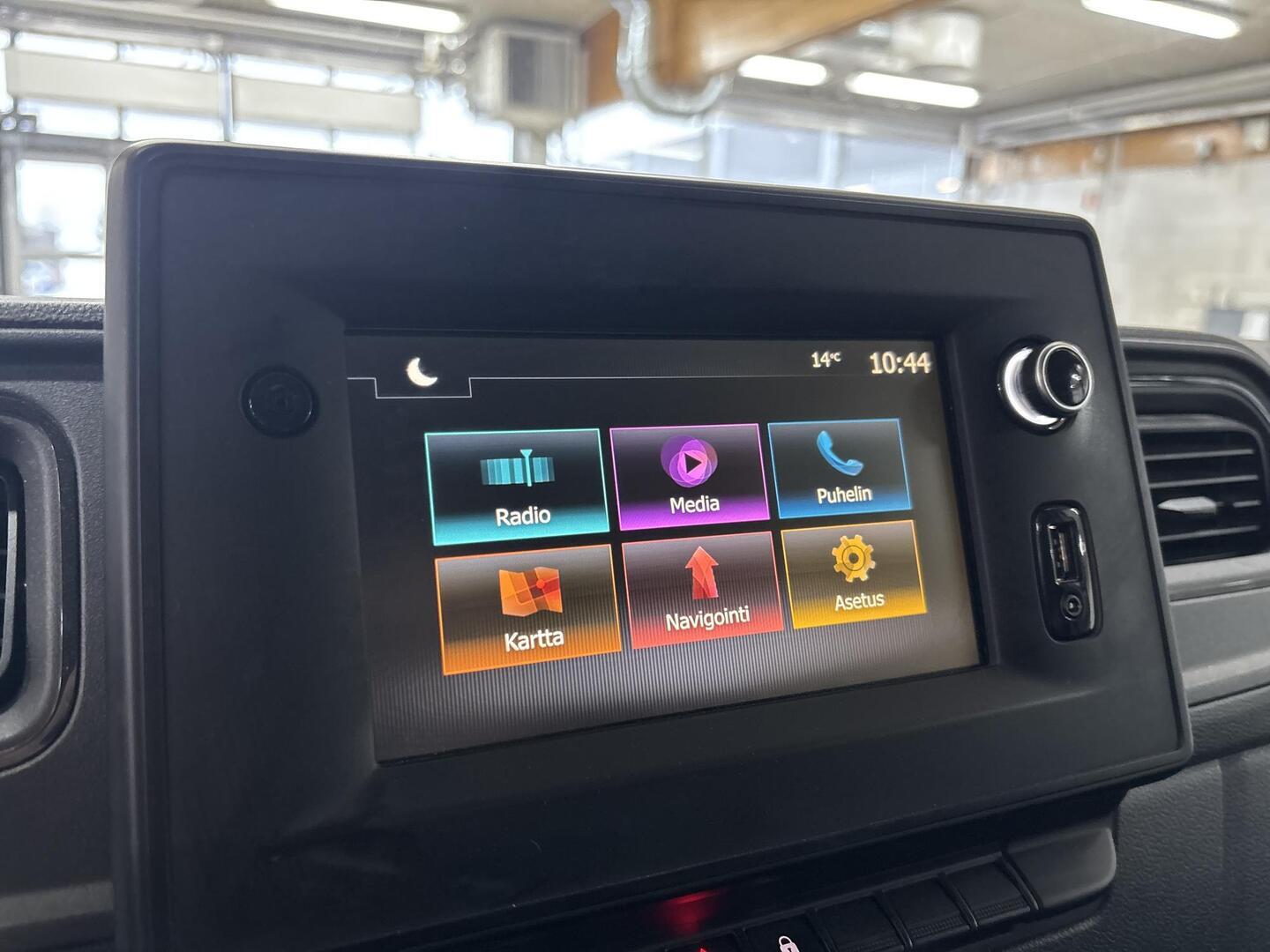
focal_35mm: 26
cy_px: 476
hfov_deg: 67.3
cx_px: 635
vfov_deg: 53.1
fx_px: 954
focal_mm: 5.96
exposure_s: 1/50
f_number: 1.6
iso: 500
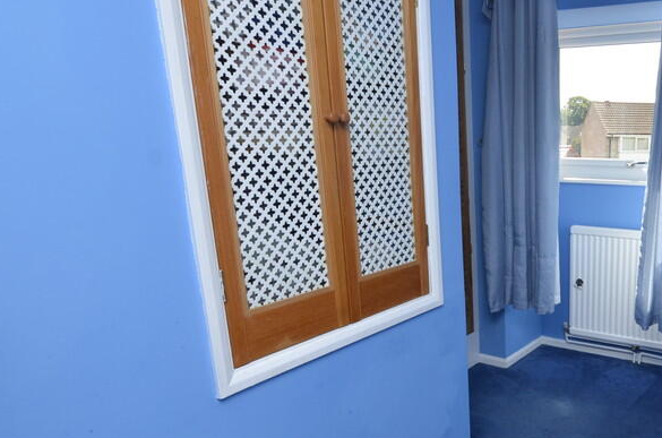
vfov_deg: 44.6
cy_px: 274
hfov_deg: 57.8
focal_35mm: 29
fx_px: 530
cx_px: 554
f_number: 7.1
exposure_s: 1/200
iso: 320
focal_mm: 11
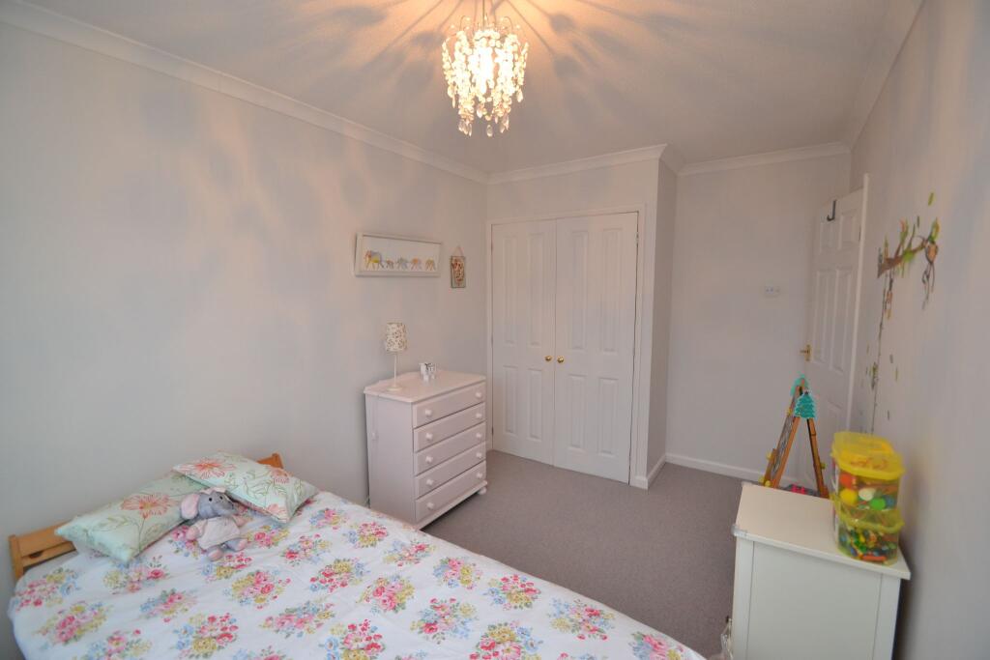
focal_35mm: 15
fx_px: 413
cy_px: 330
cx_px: 495
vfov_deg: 77.3
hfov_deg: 100.4
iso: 640
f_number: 3.5
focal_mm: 10
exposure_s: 1/60
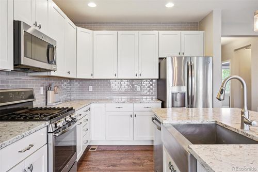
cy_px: 86
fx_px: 161
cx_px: 129
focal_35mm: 22
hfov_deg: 77.3
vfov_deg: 56.1
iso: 400
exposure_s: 1/5
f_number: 10
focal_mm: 22.5
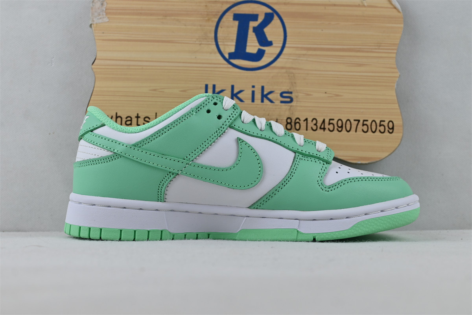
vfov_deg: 27.3
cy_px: 158
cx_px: 236
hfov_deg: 40.0
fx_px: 649
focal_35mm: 50
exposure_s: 1/100
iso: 100
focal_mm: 33
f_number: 5
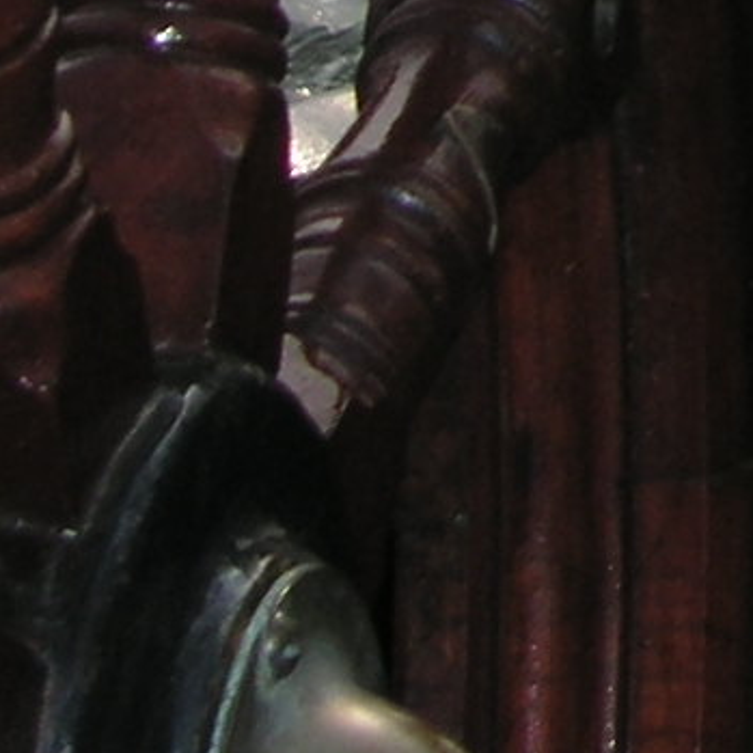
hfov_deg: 5.6
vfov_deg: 5.8
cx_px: 2483
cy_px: -1260
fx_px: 7014
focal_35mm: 285
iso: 50
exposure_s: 1/500
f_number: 3.5
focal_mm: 7.3
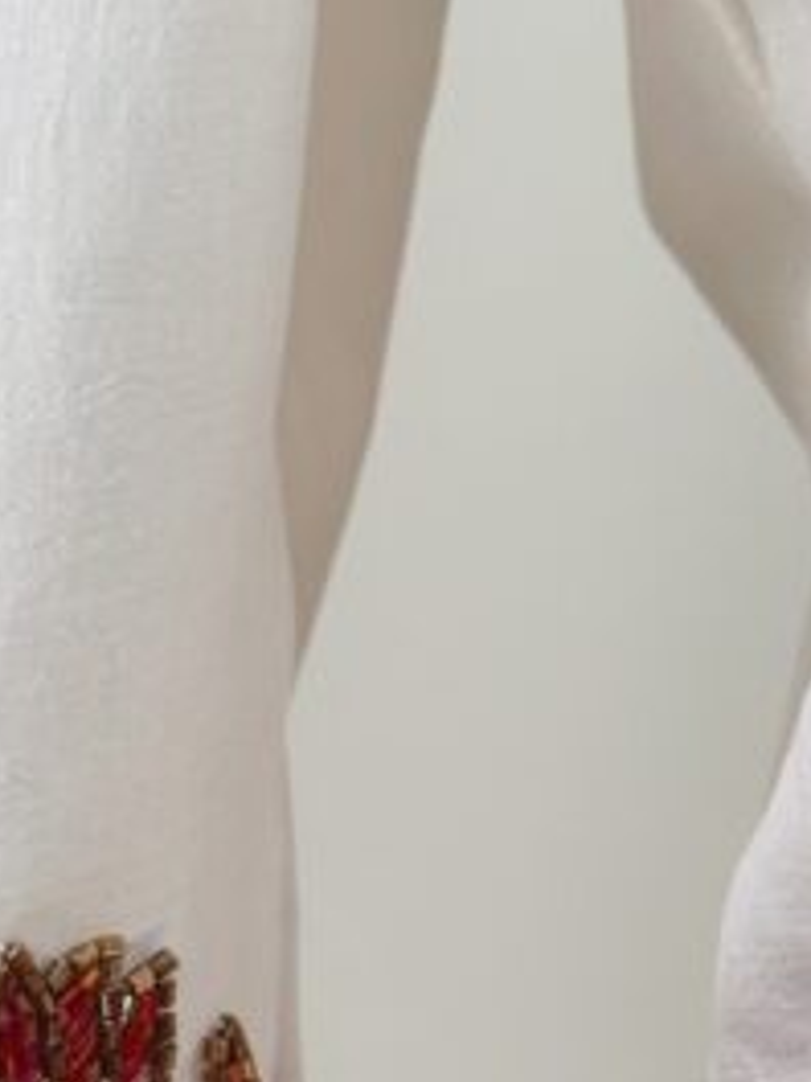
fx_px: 3374
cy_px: 945
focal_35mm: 108
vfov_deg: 18.0
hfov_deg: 13.5
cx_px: 27
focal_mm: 6.86
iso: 80
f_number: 1.78
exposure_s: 1/61
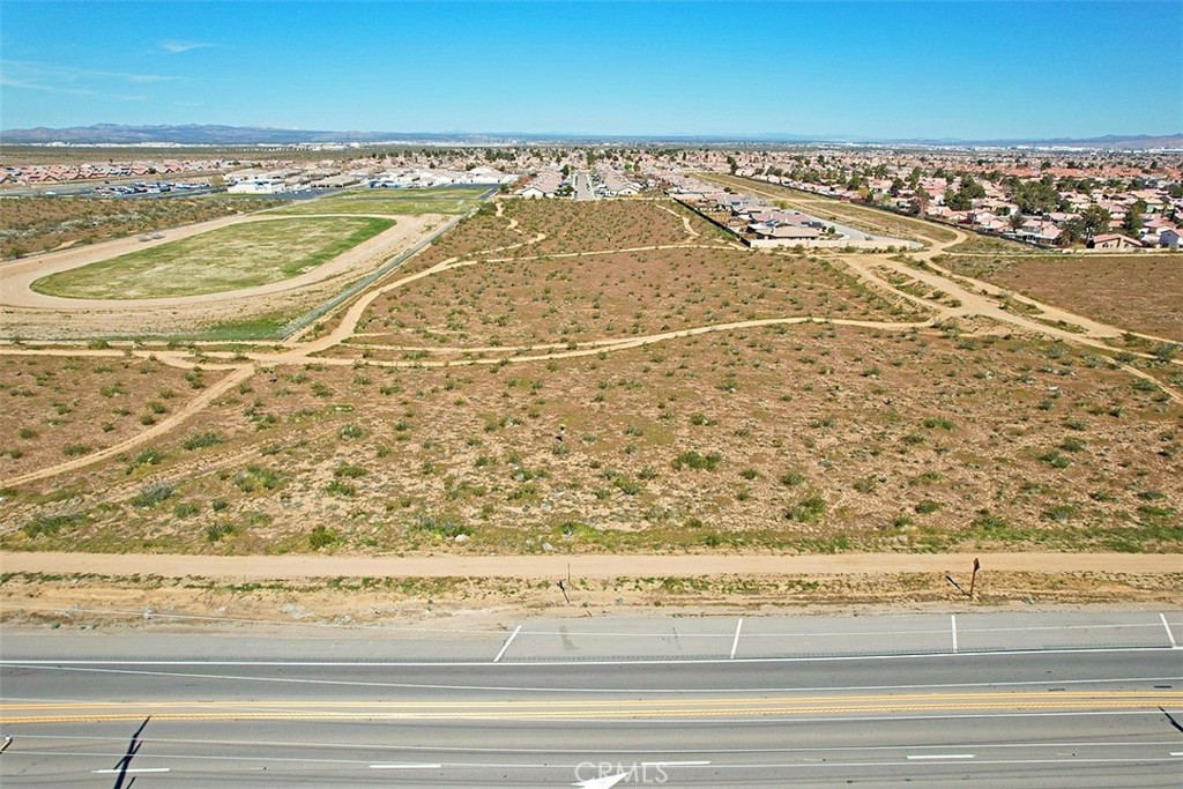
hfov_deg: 78.6
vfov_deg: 57.2
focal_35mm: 22
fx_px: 723
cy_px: 394
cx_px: 592
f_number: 2.8
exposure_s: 1/725
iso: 110
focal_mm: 8.38
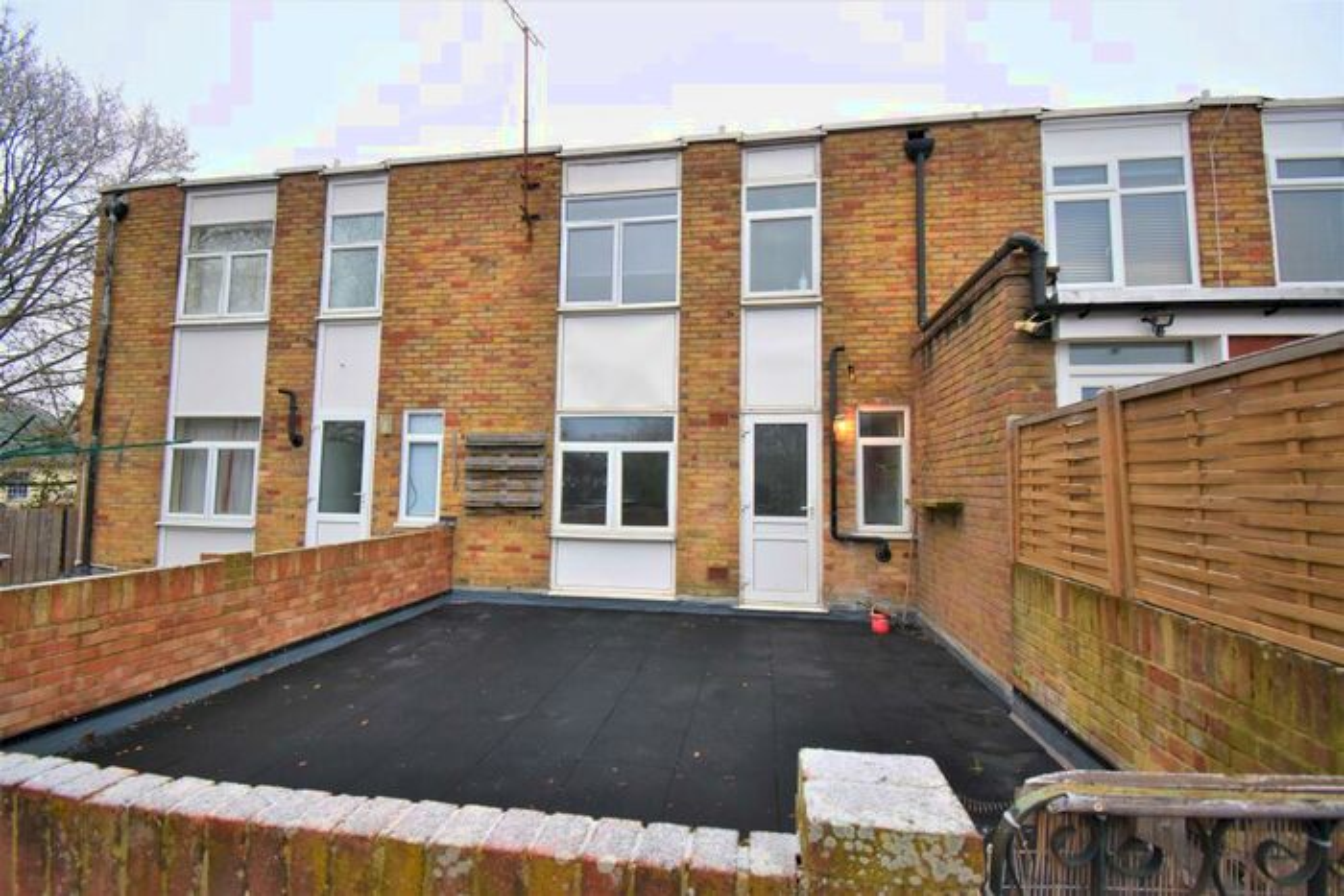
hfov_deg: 100.4
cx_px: 672
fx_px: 560
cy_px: 448
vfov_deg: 77.4
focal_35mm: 15
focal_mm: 10
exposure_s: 1/250
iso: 720
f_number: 4.5
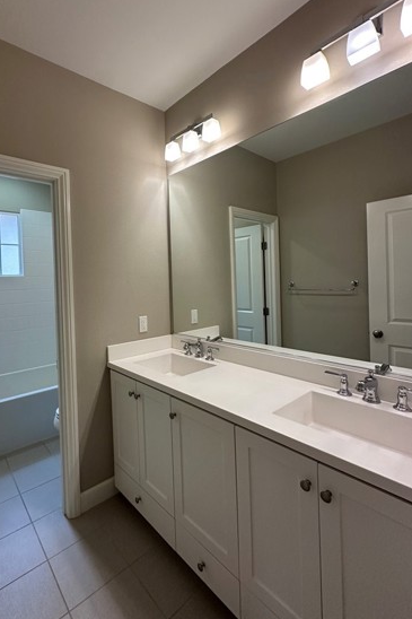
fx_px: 292
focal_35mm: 17
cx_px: 167
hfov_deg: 69.8
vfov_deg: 93.1
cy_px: 285
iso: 200
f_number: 2.2
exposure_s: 1/120
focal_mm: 2.22
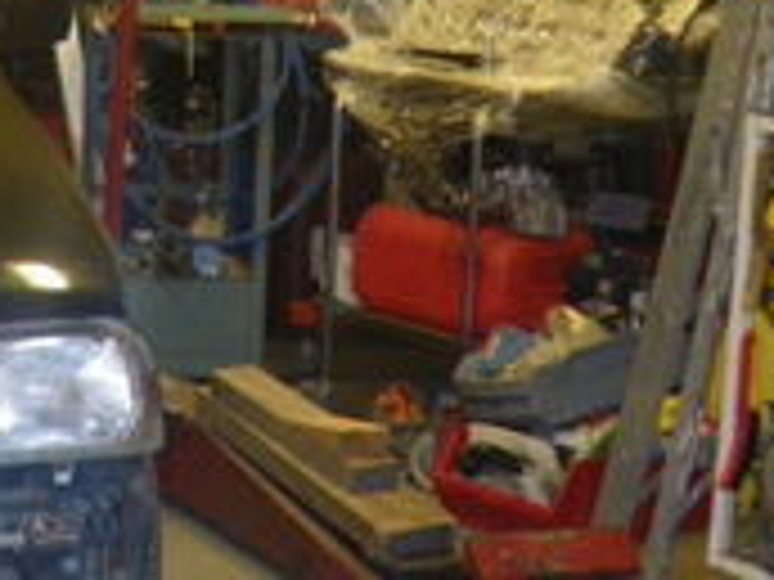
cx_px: -310
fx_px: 2996
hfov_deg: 14.0
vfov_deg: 11.1
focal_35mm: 134
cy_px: 220
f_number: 3.5
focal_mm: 6.3
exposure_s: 1/50
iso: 400
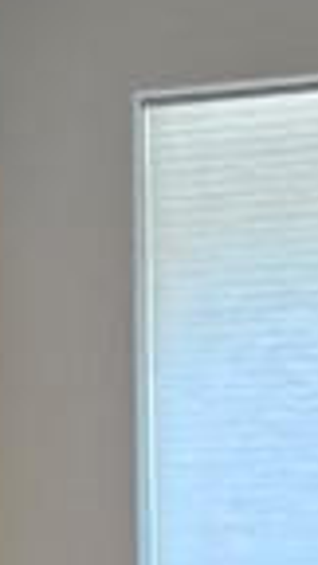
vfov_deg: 20.7
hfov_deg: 11.9
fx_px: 1514
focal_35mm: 101
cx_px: 4
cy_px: 510
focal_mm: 2.2
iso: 80
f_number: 2.2
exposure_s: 1/60
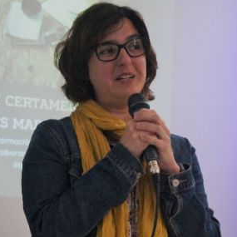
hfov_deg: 18.5
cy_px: 189
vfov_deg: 18.3
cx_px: 109
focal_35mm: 94
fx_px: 727
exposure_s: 1/80
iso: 3200
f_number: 5
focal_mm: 35
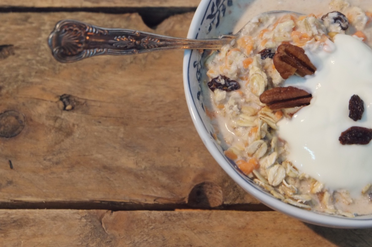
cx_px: 186
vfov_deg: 19.4
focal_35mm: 70
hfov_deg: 28.9
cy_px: 124
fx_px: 723
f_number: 5.6
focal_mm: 46.7
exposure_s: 1/15
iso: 2500
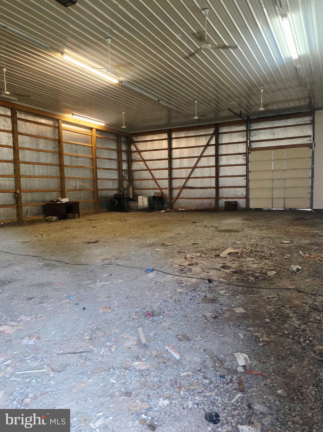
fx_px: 286
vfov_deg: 73.9
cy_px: 216
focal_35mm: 23
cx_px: 162
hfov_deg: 58.9
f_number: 1.7
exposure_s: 1/60.2
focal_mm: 6.3
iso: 1000
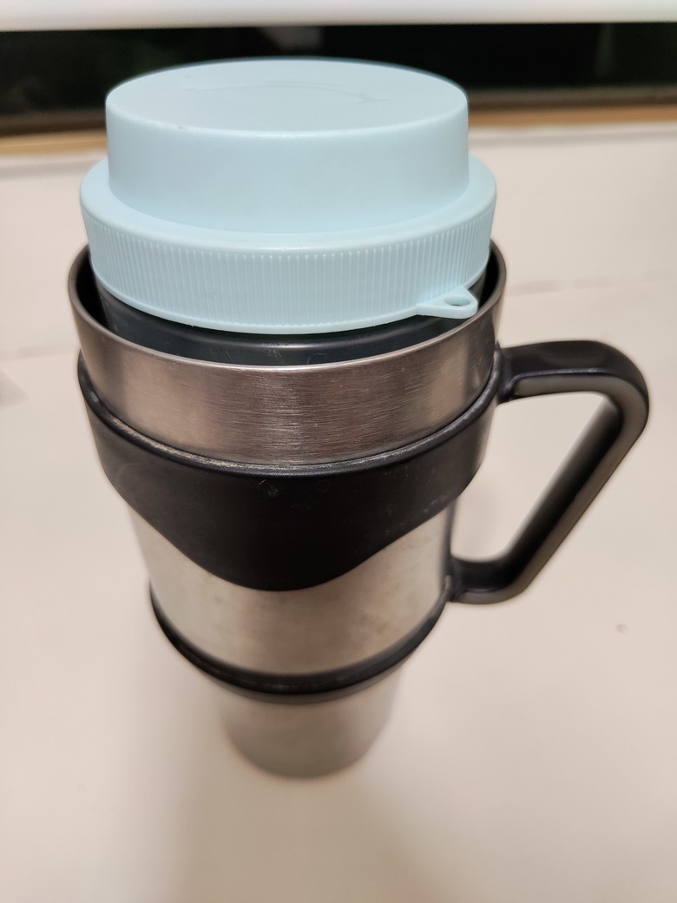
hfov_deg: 56.8
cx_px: 338
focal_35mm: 24
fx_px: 626
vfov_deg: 71.6
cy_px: 452
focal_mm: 5.59
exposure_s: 1/120
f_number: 1.88
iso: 458
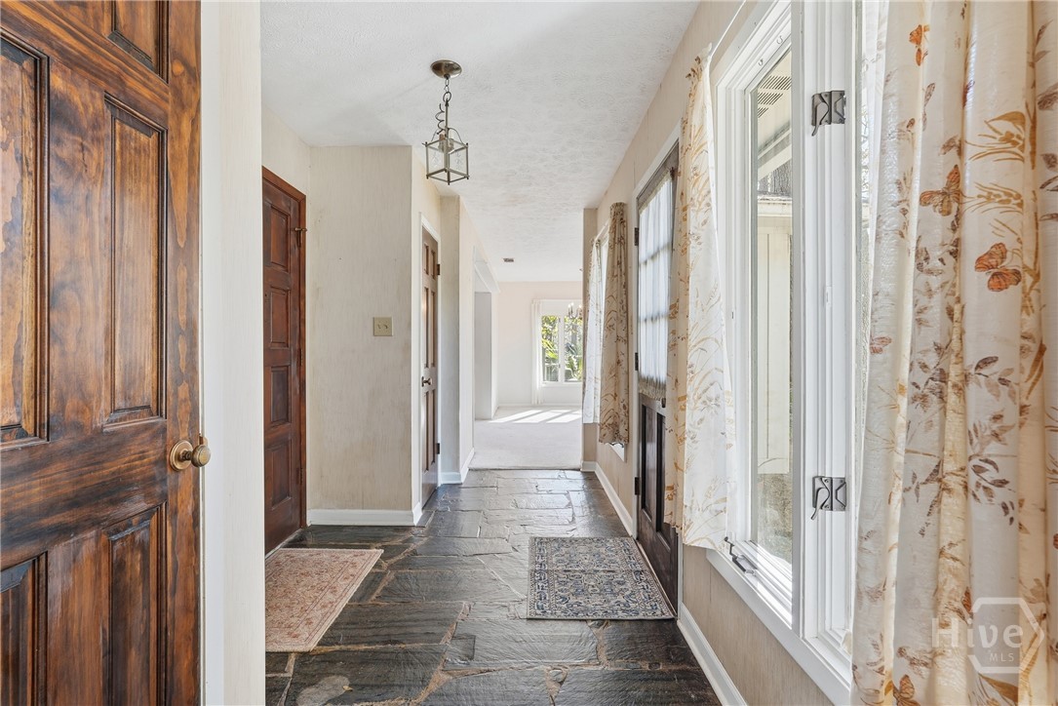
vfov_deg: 72.1
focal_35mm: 16
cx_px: 529
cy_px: 353
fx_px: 485
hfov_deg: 95.0
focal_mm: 16.5
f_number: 9
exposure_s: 1/250
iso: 320
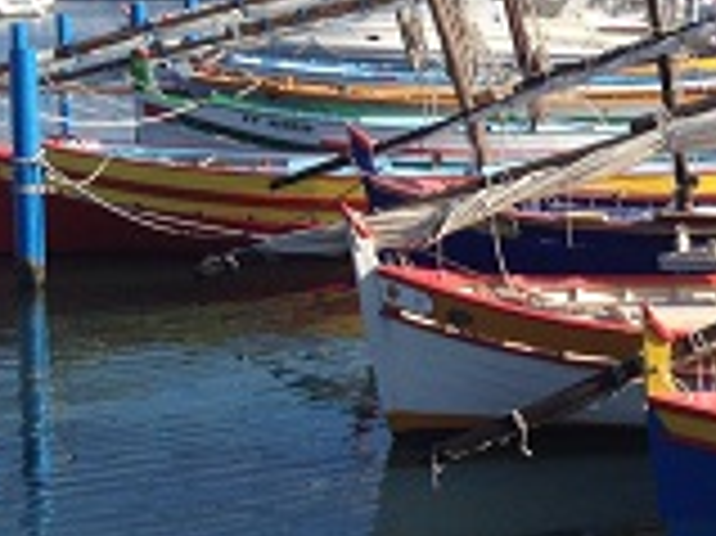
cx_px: 1063
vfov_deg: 13.4
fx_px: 2274
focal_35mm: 110
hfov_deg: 16.4
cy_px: 119
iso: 50
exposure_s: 1/1346
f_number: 2.4
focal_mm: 4.28
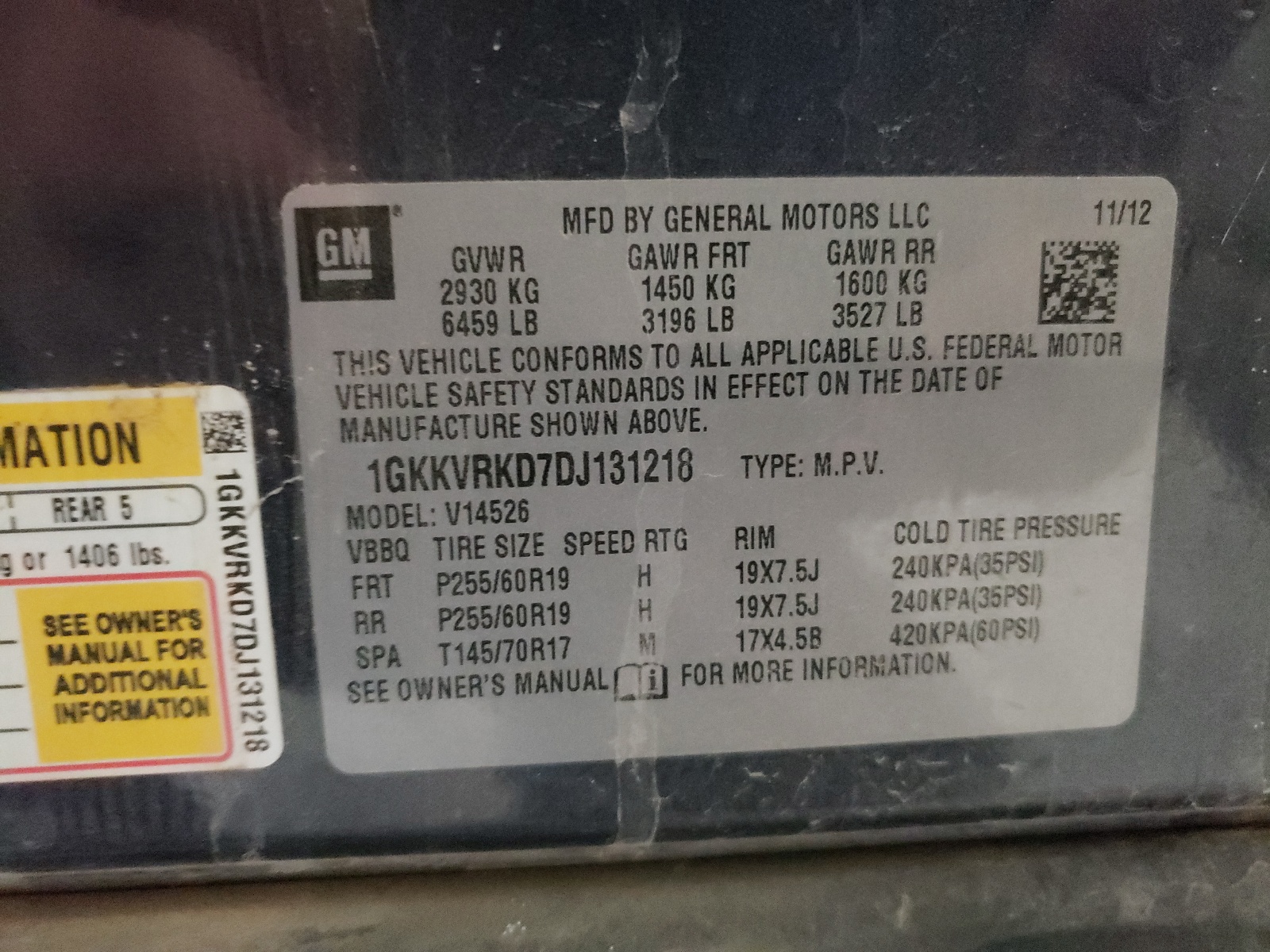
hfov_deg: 67.3
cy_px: 476
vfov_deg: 53.1
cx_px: 635
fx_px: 954
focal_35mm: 26
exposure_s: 1/24
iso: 842
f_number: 1.5
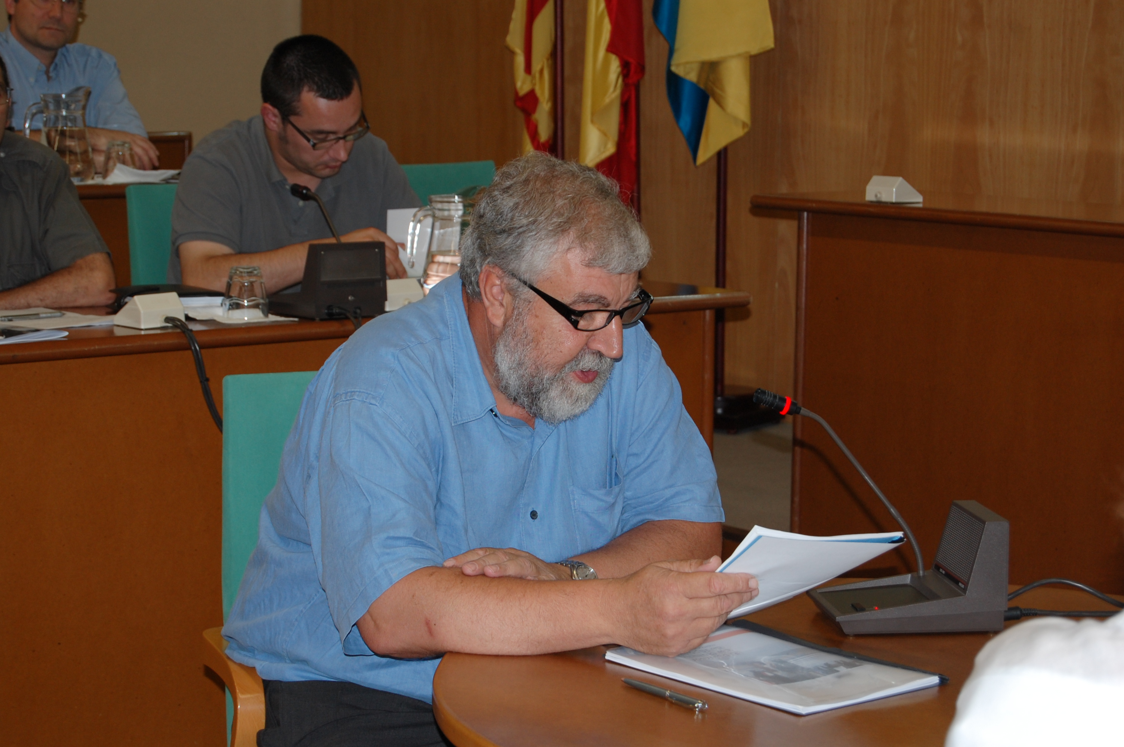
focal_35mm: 82
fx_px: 2574
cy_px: 374
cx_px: 562
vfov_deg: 16.5
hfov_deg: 24.6
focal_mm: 55
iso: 400
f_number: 5.6
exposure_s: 1/60
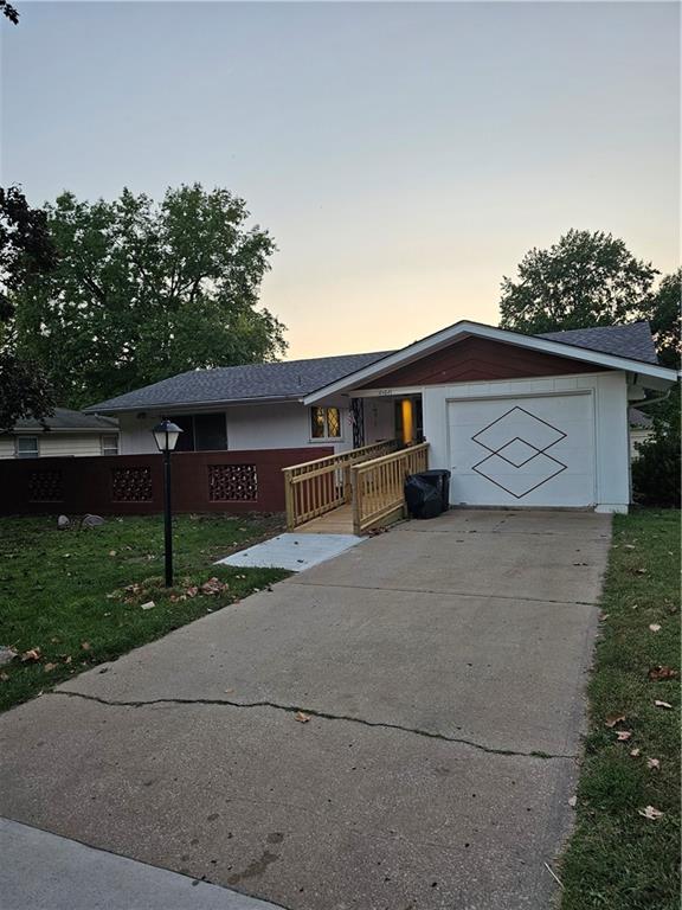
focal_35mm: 23
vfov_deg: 73.9
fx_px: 604
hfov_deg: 58.9
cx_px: 341
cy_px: 455
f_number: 1.7
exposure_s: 1/180
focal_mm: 6.3
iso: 100
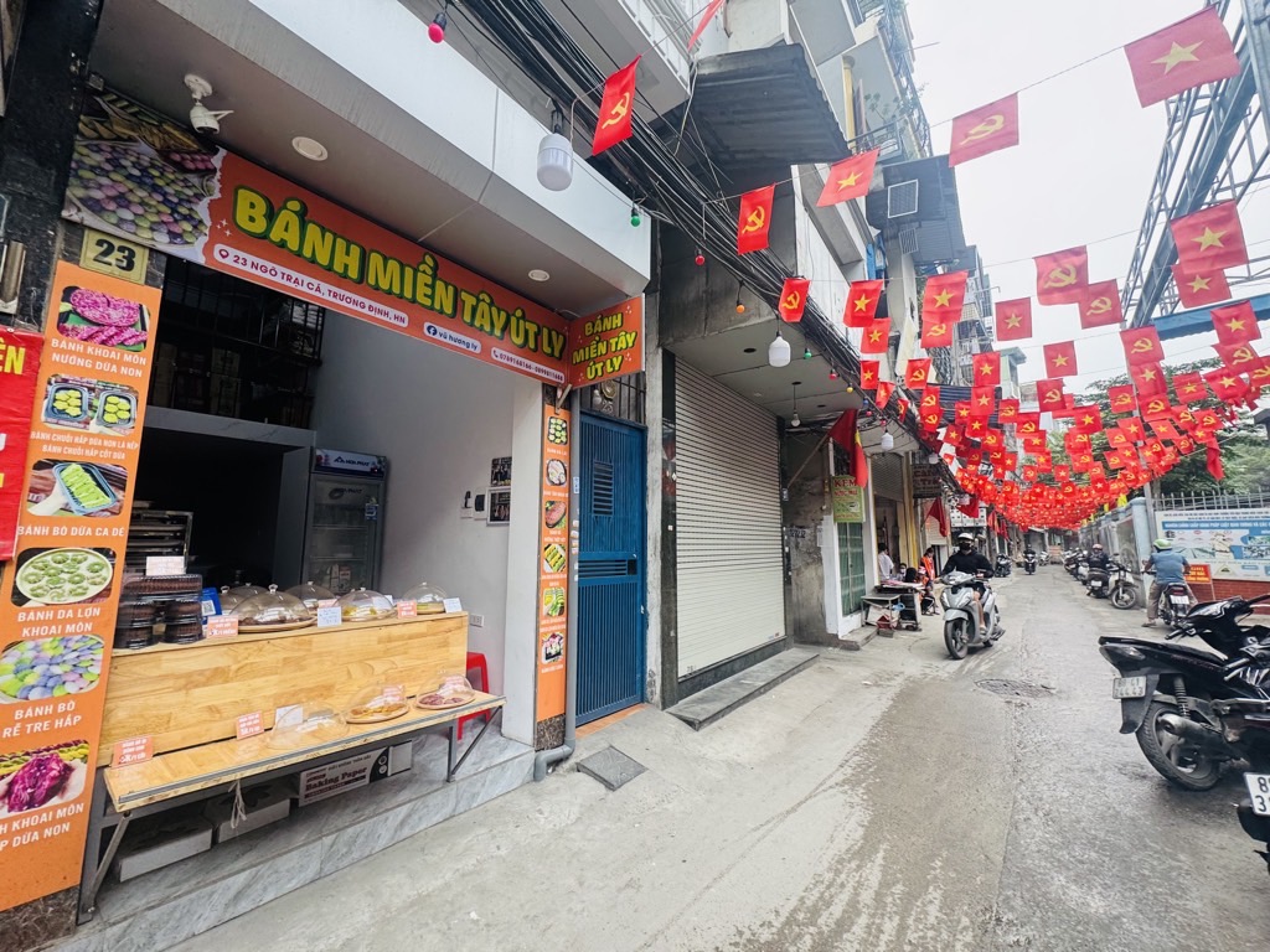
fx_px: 514
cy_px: 476
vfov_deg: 85.7
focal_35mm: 14
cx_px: 635
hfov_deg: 102.1
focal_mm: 2.22
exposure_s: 1/99
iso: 50
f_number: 2.2
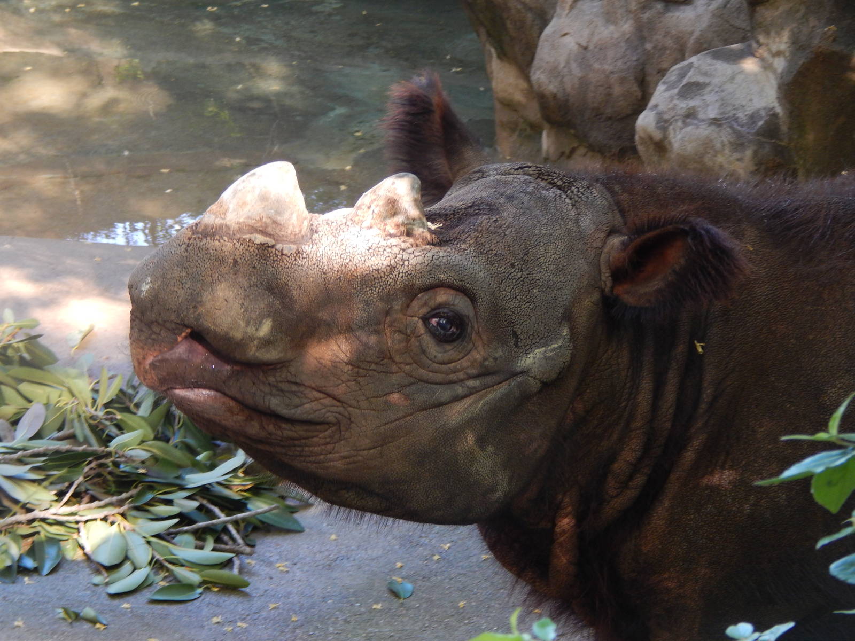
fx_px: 3260
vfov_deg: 11.2
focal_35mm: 132
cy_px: 320
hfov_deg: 14.9
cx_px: 428
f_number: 4.8
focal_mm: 23.4
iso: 220
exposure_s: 1/30
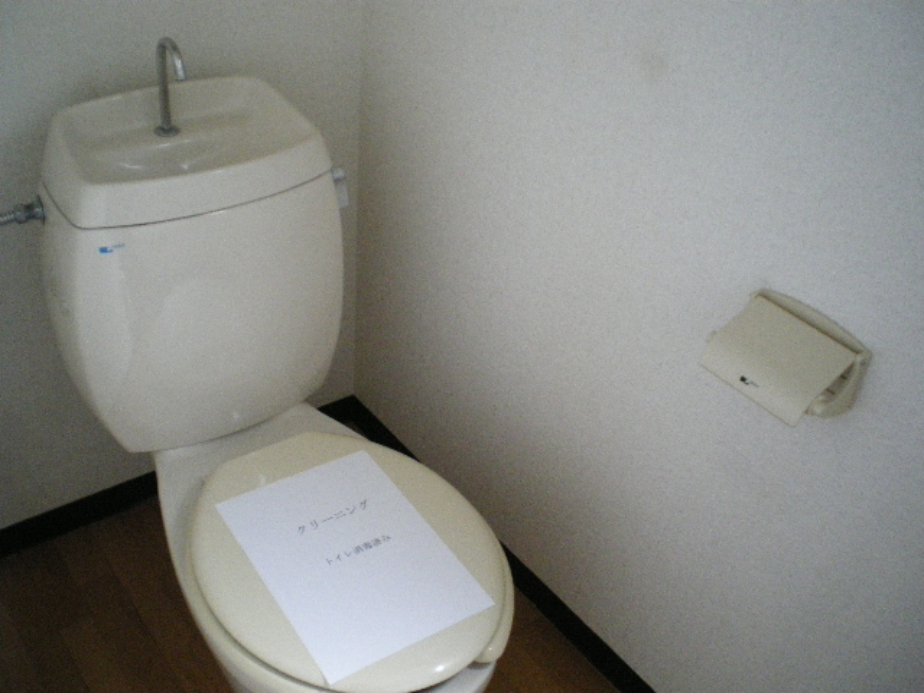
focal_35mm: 36
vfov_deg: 39.7
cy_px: 346
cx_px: 462
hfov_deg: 51.4
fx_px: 961
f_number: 3.1
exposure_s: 1/50
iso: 640
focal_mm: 6.3
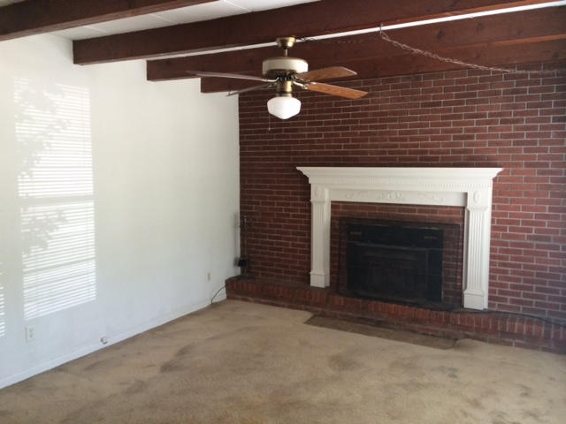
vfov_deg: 46.8
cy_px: 212
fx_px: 491
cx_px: 283
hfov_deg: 60.0
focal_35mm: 30
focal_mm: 4.12
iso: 250
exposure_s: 1/30
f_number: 2.2
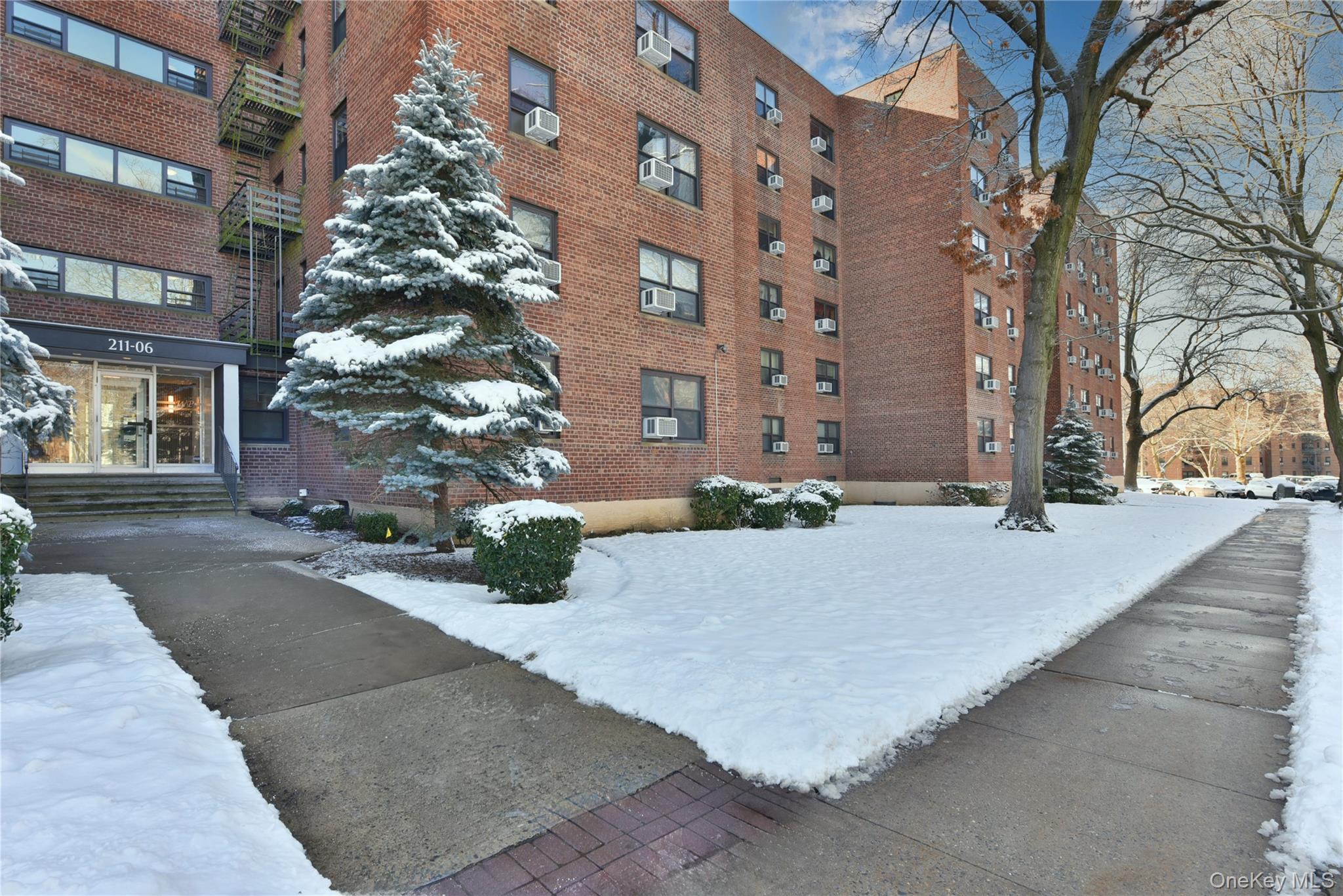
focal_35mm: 17
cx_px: 672
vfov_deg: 70.5
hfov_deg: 93.3
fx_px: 634
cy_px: 448
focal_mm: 17
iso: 400
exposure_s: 1/125
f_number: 7.1
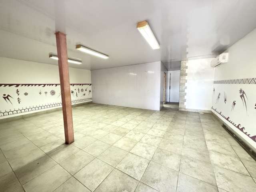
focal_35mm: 14
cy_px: 96
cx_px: 128
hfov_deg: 102.1
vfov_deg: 85.7
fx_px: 104
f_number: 2.2
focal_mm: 2.22
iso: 1250
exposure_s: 1/60
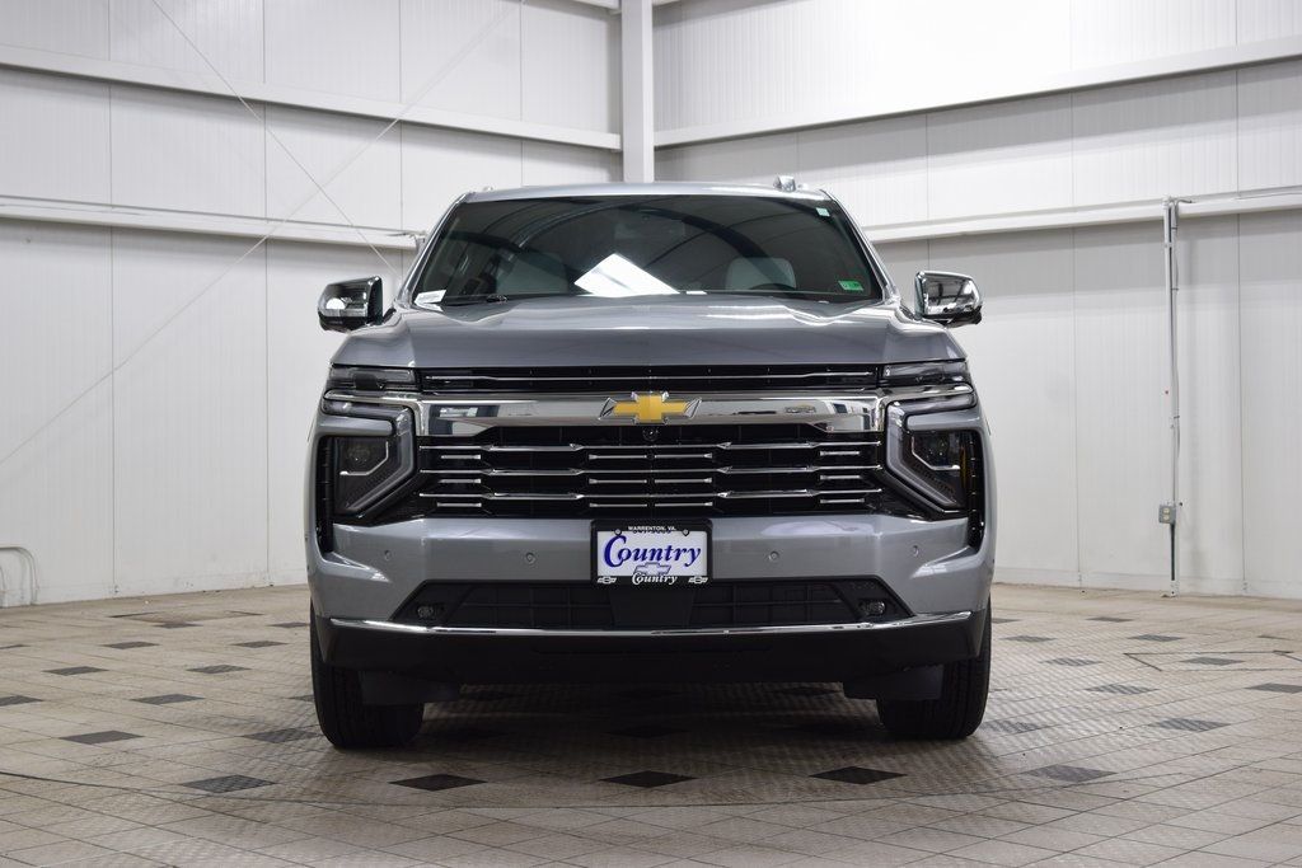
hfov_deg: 36.9
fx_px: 1953
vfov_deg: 25.1
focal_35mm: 54
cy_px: 434
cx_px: 651
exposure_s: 1/15
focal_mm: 36
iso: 400
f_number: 6.3
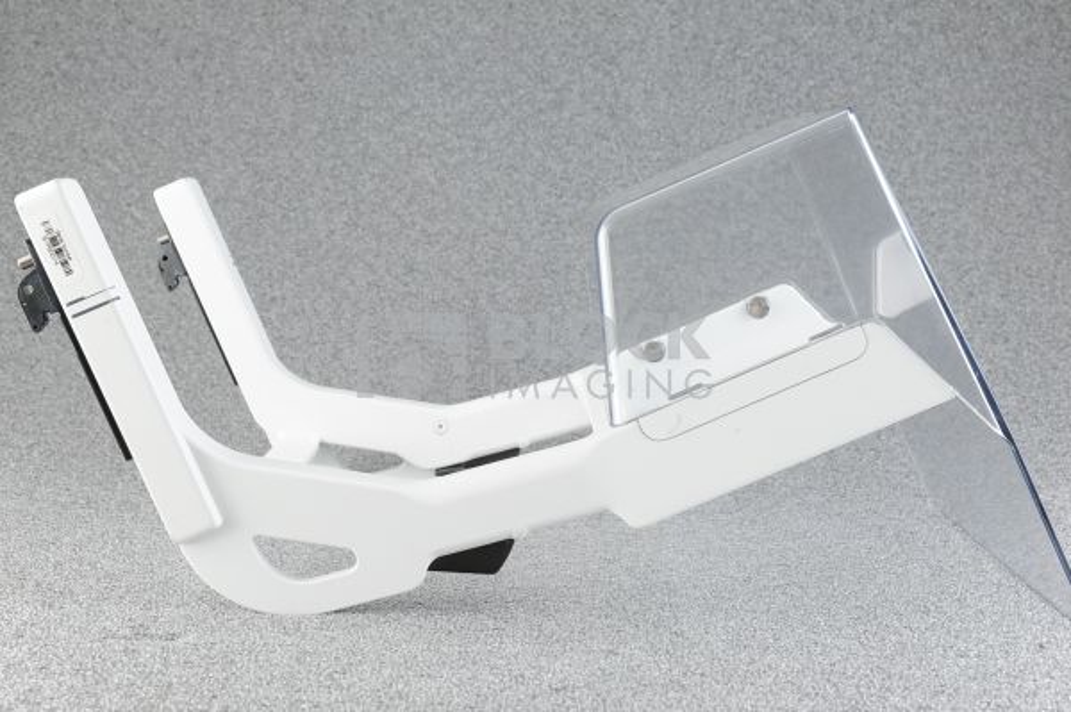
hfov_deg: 39.6
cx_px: 536
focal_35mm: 50
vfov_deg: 26.9
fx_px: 1486
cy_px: 356
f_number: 11
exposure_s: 1/125
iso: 1600
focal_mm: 50
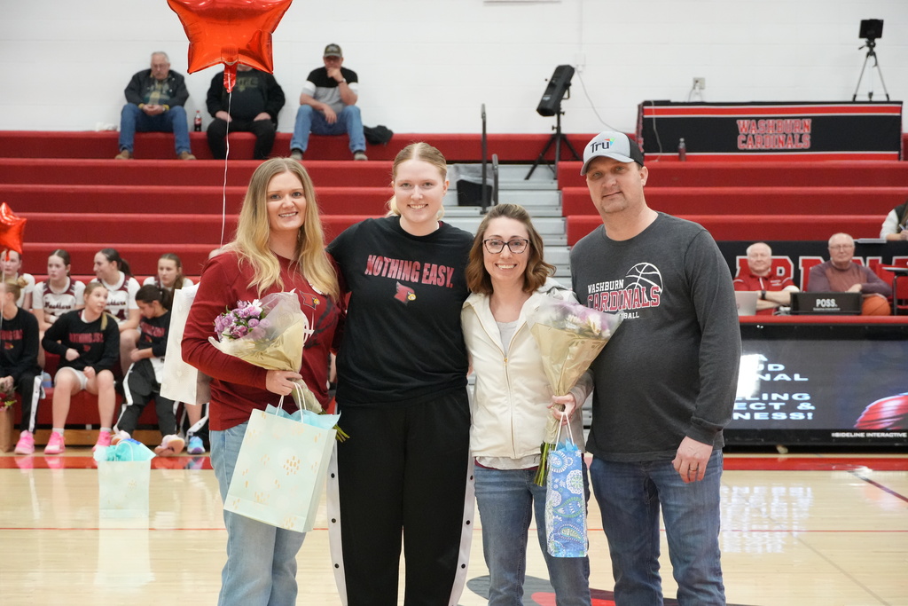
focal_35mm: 86
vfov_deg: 16.0
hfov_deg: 23.8
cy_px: 303
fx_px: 2157
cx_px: 454
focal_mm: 57
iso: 6400
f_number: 5.6
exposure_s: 1/320
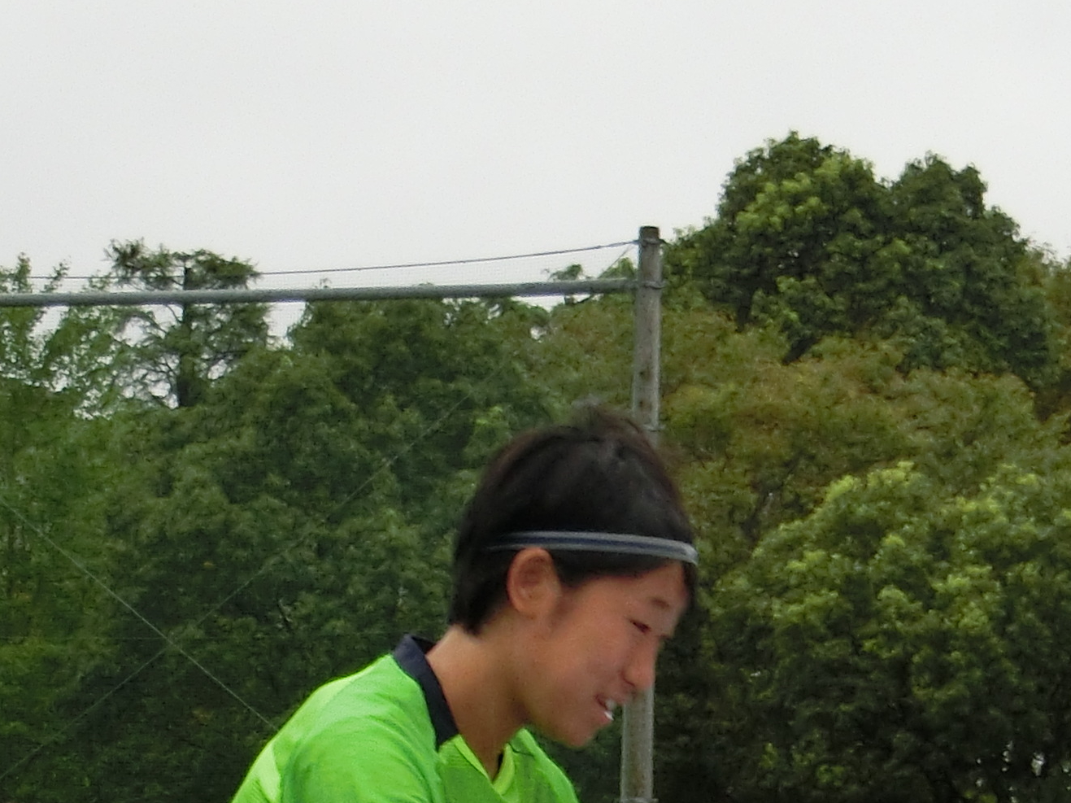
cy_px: 1033
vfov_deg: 6.0
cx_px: 754
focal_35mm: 245
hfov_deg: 8.1
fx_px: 7578
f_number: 5.2
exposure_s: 1/125
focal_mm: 12.4
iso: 125
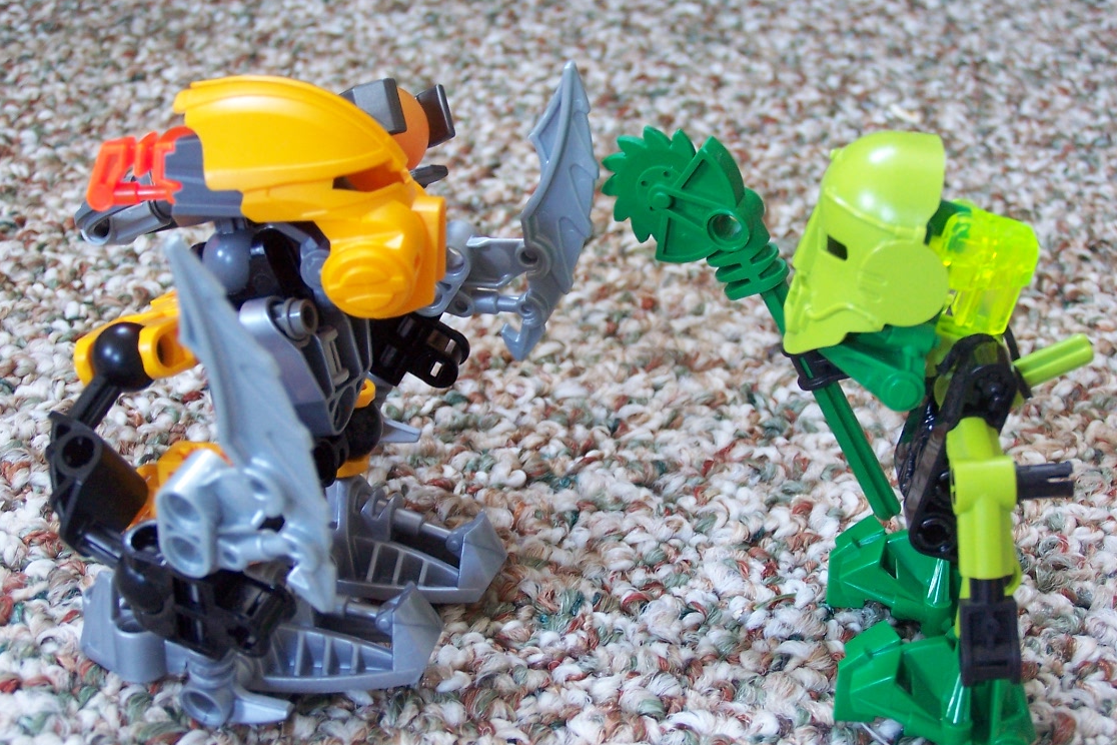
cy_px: 418
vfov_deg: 20.6
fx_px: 2048
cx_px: 581
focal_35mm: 66
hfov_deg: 30.5
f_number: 3.2
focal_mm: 9.8
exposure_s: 1/2
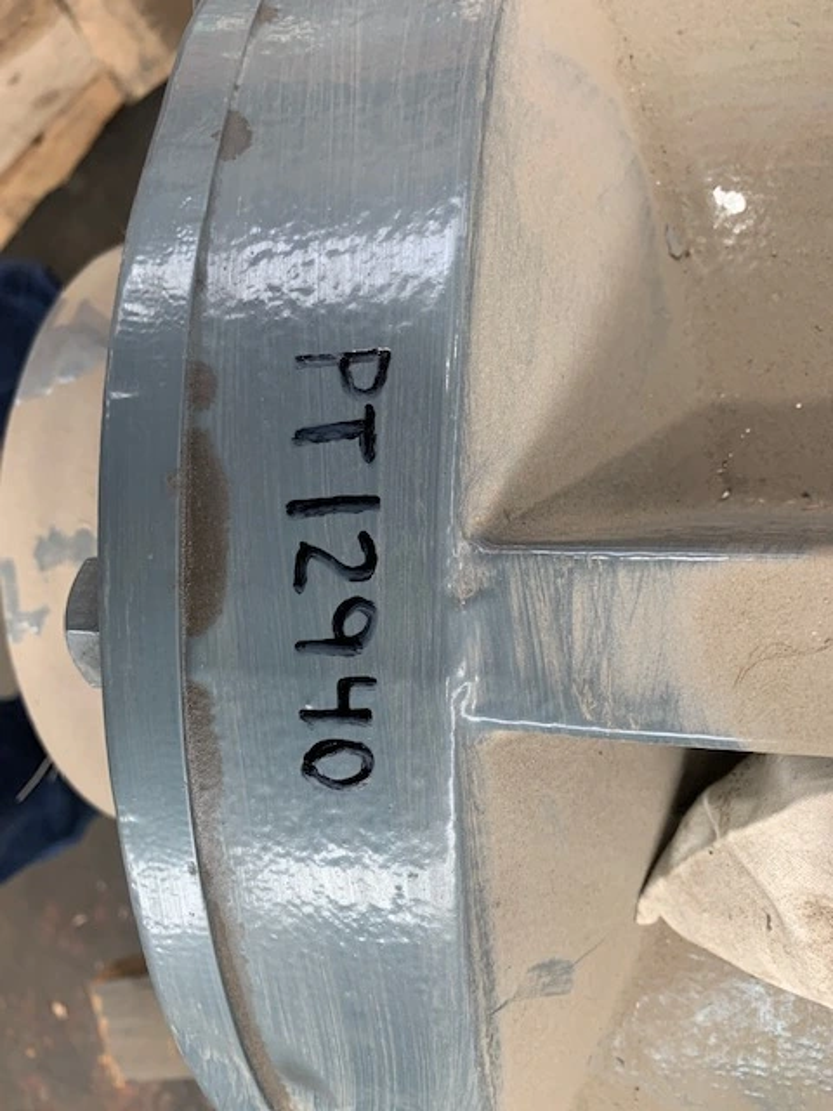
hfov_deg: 53.1
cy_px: 556
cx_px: 416
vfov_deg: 67.3
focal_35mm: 26
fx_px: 834
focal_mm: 4.25
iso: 100
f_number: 1.8
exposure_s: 1/69
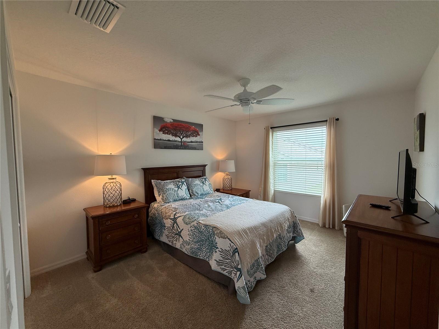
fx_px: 178
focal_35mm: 14
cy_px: 164
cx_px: 220
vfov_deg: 85.7
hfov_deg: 102.1
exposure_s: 1/120
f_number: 2.2
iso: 125
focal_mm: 2.22
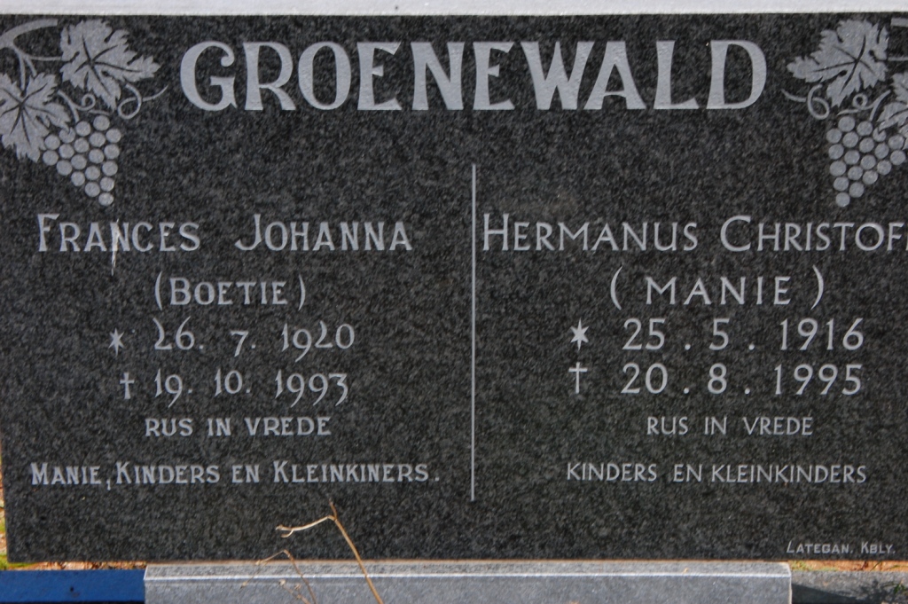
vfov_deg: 13.0
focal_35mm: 105
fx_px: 2646
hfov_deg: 19.5
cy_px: 302
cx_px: 454
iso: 400
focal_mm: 70
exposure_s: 1/50
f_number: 18
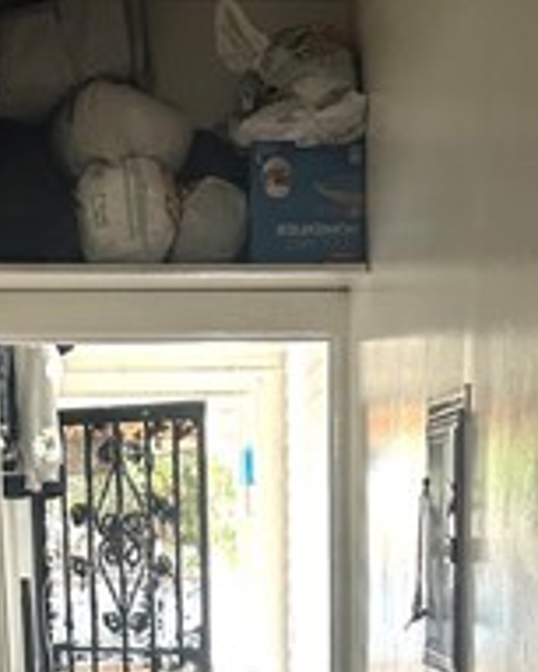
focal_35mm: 85
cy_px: 925
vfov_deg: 20.2
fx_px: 1690
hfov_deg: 18.1
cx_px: 267
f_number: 1.5
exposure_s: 1/60
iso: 160
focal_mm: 5.7
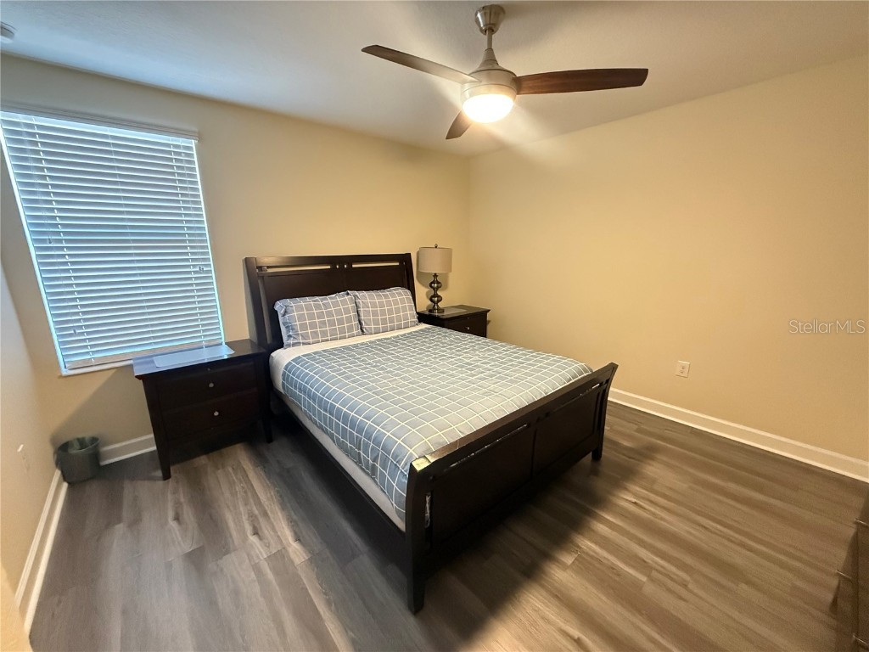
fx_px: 351
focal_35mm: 14
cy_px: 326
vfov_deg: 85.7
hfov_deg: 102.1
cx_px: 434
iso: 1000
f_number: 2.2
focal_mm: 2.22
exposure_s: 1/60
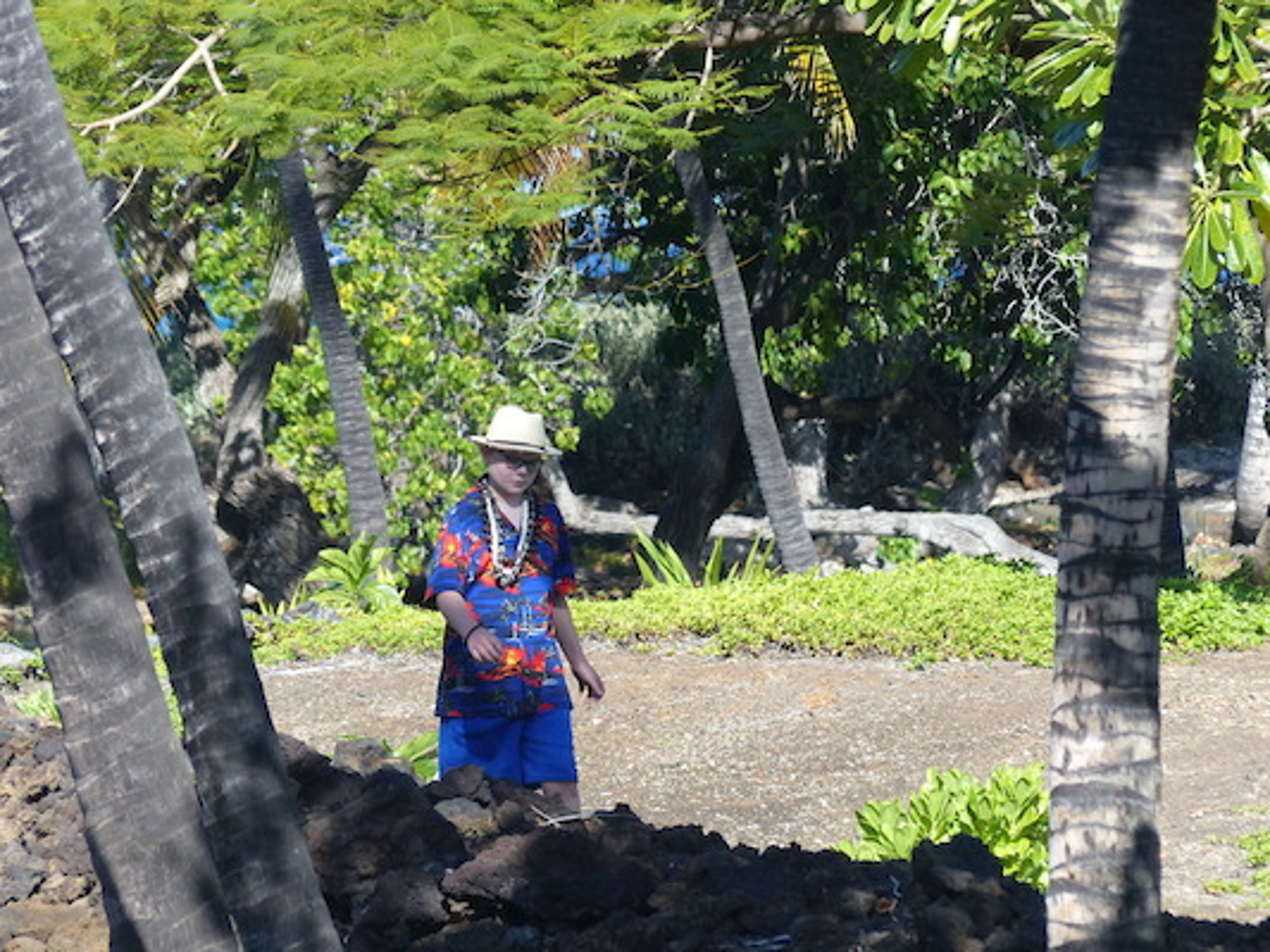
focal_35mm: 485
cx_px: 635
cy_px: 476
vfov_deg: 3.1
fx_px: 17798
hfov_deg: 4.1
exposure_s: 1/400
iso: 320
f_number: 4
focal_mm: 87.3
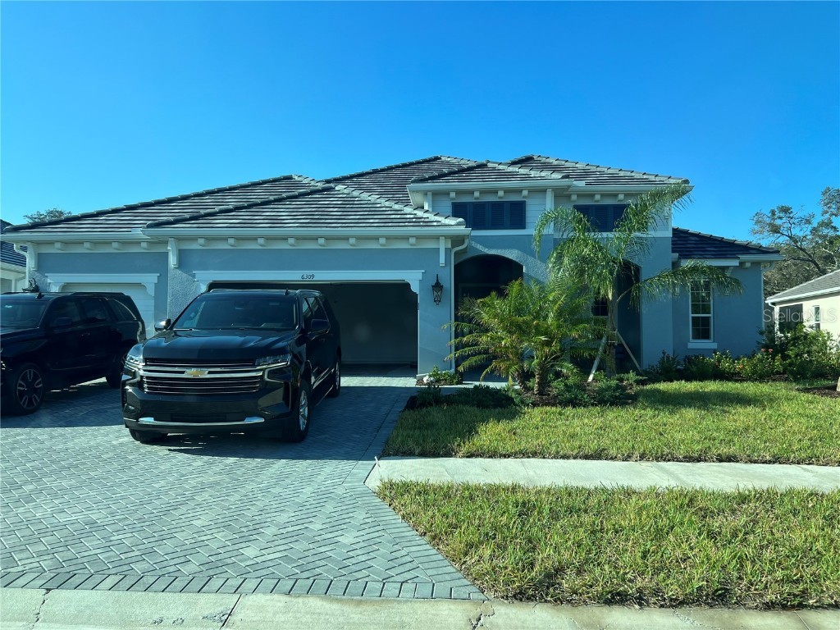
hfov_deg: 67.3
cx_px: 420
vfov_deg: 53.1
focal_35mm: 26
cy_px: 315
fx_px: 631
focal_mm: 5.7
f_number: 1.5
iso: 50
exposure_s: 1/853
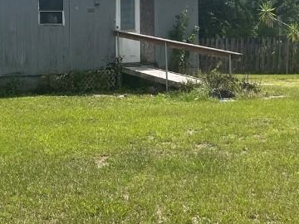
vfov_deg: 19.8
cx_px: -33
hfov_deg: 24.5
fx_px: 639
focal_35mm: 74
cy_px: 61
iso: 50
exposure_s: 1/3968
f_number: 1.5
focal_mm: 5.7
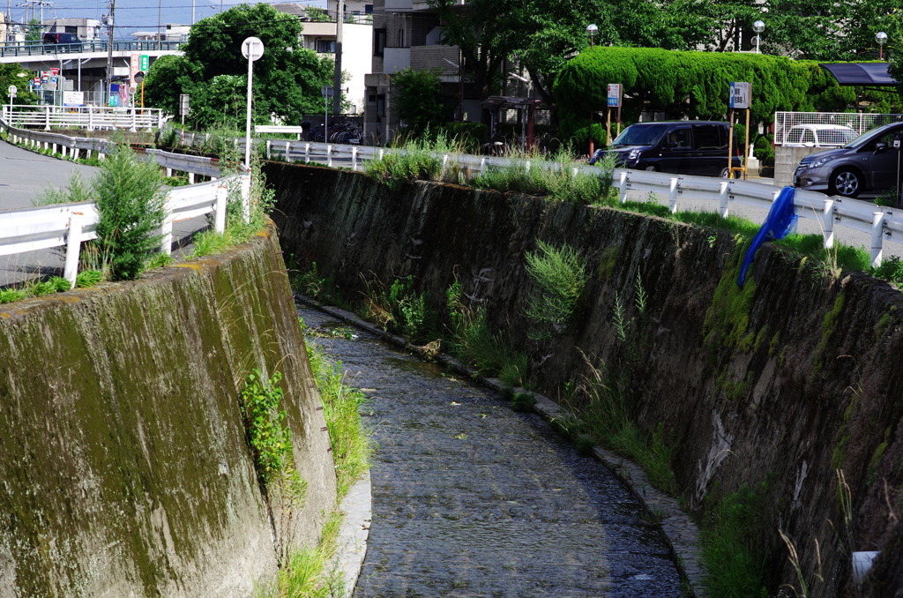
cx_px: 452
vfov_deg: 13.0
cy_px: 299
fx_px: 2628
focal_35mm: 105
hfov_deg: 19.5
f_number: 5
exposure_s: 1/500
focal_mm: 70
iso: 100
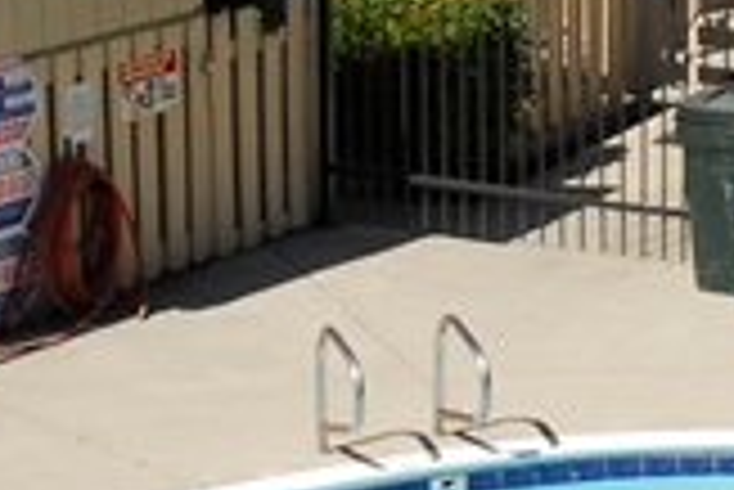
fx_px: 3705
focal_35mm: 182
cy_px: -117
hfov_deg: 11.2
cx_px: 820
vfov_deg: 7.5
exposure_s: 1/125
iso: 200
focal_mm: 17
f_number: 8
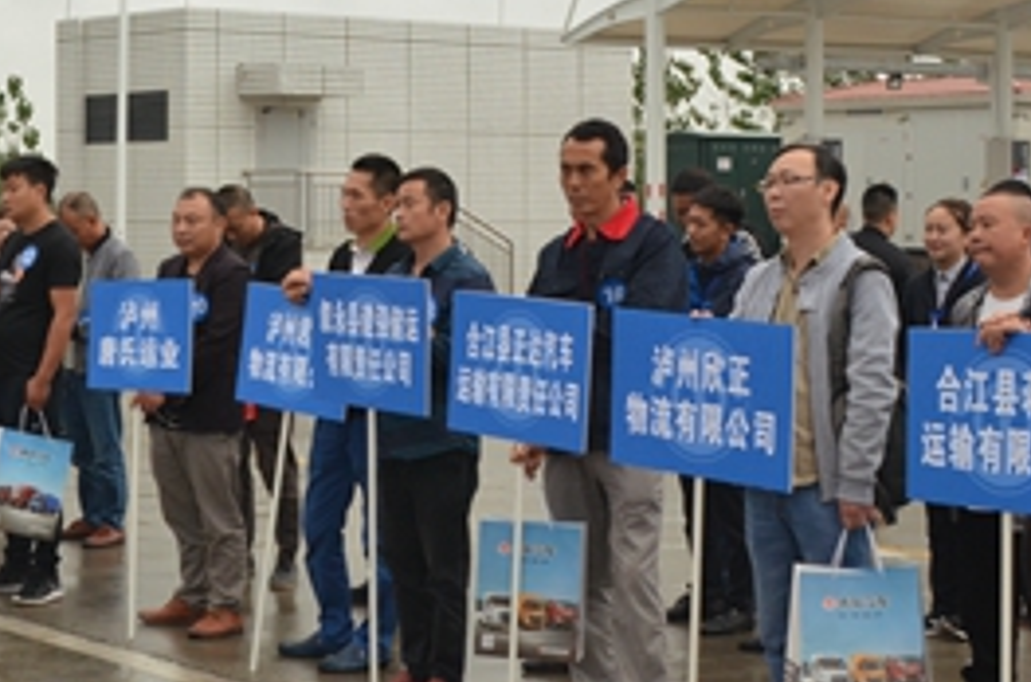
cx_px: 220
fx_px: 2286
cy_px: 135
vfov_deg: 16.8
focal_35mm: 80
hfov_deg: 25.0
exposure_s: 1/350
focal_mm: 28
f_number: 9.5
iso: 1250
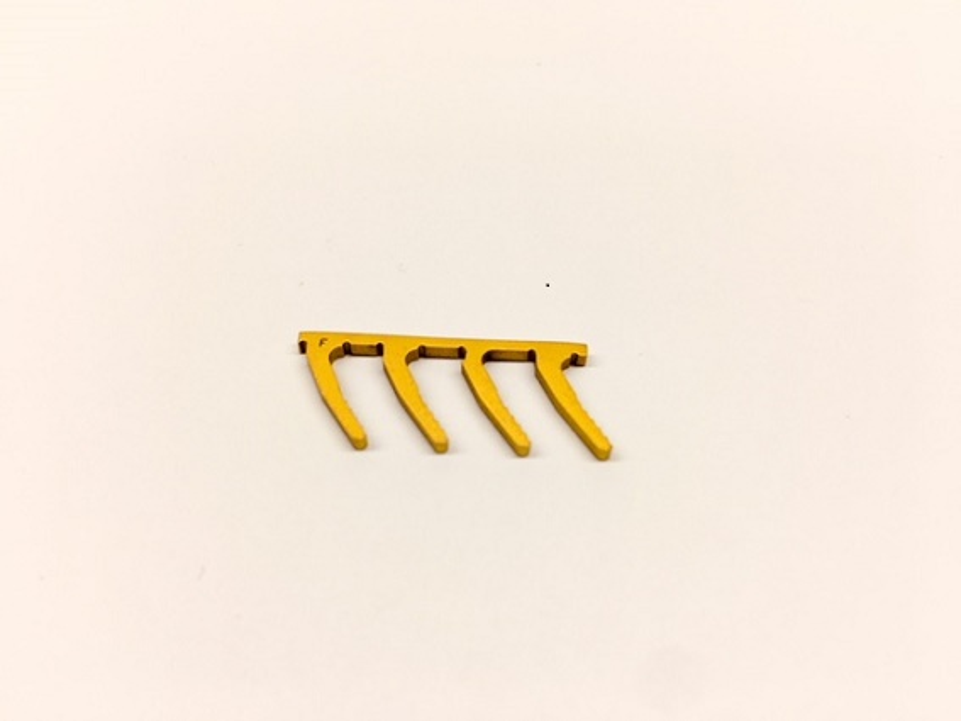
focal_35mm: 29
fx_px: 805
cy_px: 360
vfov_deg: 48.2
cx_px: 480
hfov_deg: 61.7
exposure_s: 1/100
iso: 32
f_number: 2.2
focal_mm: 4.15
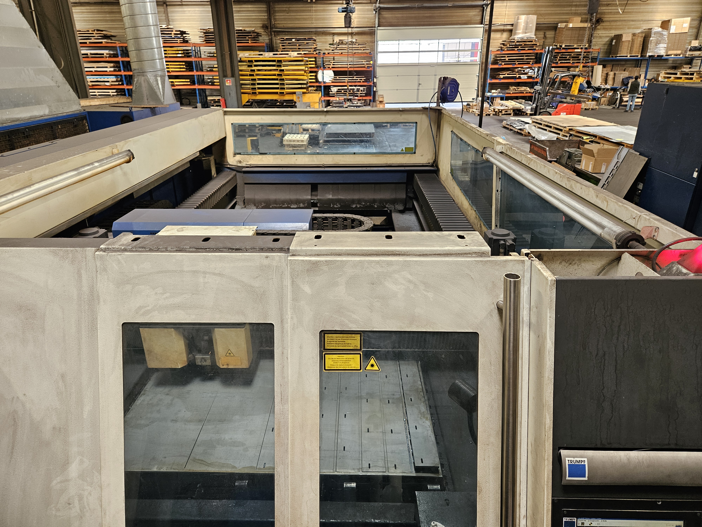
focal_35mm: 23
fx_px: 466
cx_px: 351
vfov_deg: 58.9
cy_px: 264
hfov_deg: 73.9
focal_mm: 5.4
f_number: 1.8
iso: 250
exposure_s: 1/142
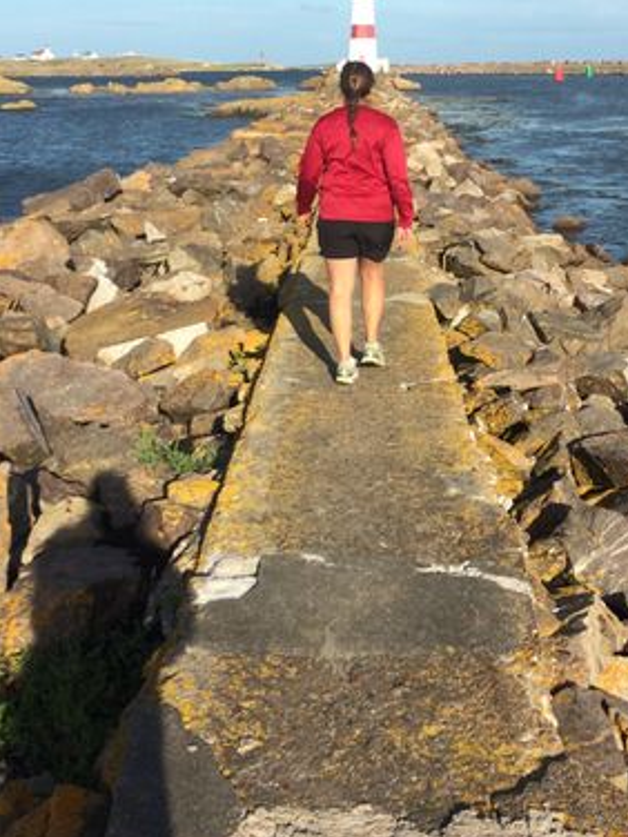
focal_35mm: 50
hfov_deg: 29.1
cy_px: 219
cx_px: 326
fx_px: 1209
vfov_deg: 37.3
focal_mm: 4.15
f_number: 2.2
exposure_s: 1/2283
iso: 32
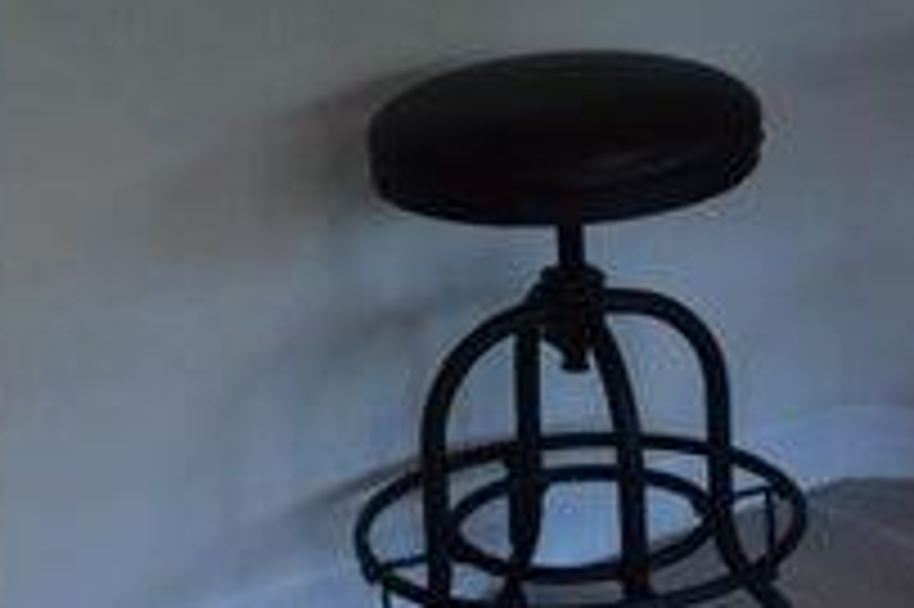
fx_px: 3247
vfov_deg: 9.8
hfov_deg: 15.7
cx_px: 941
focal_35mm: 128
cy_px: -676
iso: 400
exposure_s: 1/100
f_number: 5
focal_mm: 18
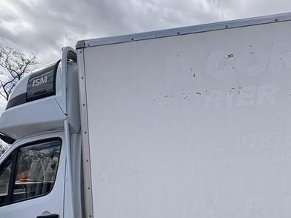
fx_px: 269
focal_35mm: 32
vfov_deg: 42.3
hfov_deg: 53.8
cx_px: 224
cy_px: 174
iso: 50
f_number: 2.2
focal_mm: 2.22
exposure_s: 1/1299
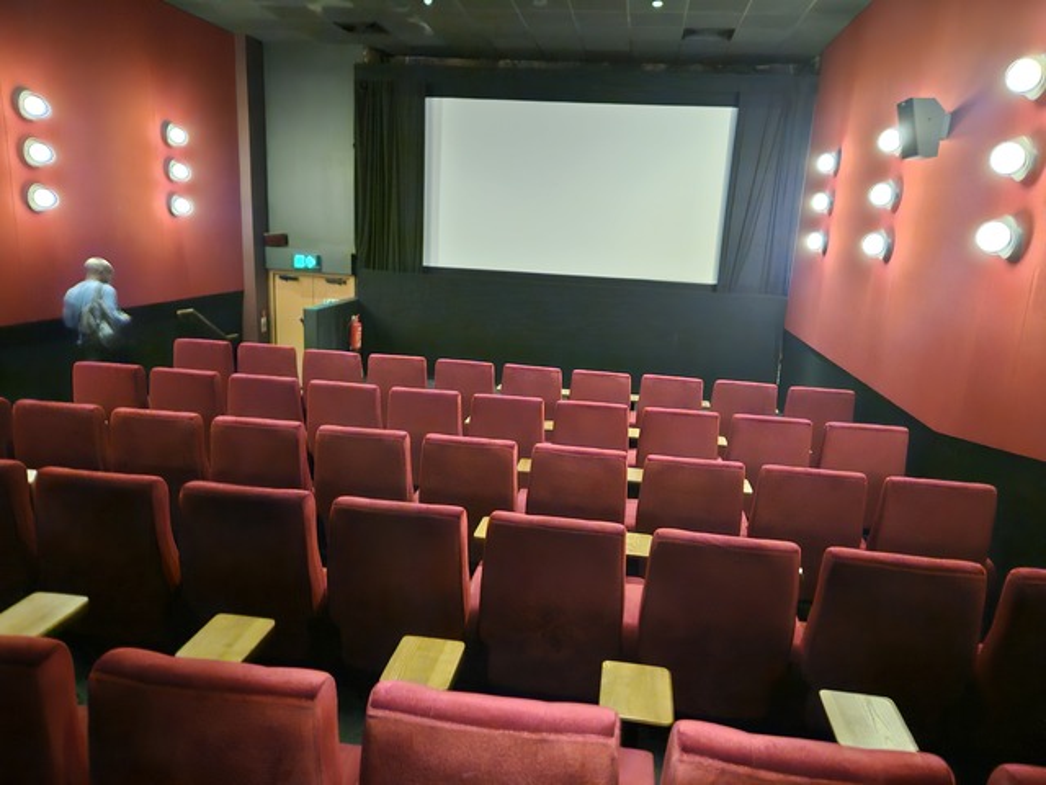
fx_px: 695
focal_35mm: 23
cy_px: 392
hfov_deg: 73.9
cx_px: 523
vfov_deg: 58.9
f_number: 1.8
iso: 1600
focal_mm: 5.4
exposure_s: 1/8
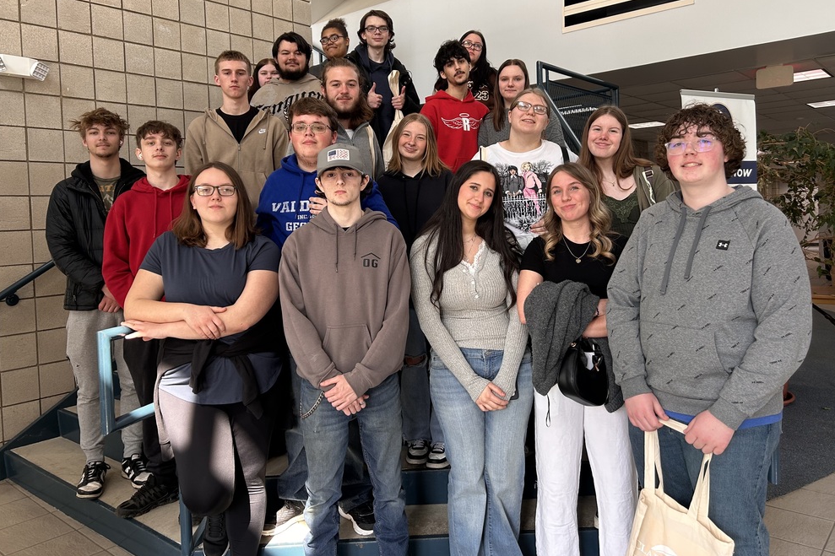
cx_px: 414
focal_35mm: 28
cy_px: 235
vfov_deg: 46.2
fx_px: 649
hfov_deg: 65.5
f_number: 1.5
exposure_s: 1/60
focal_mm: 5.7
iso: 80
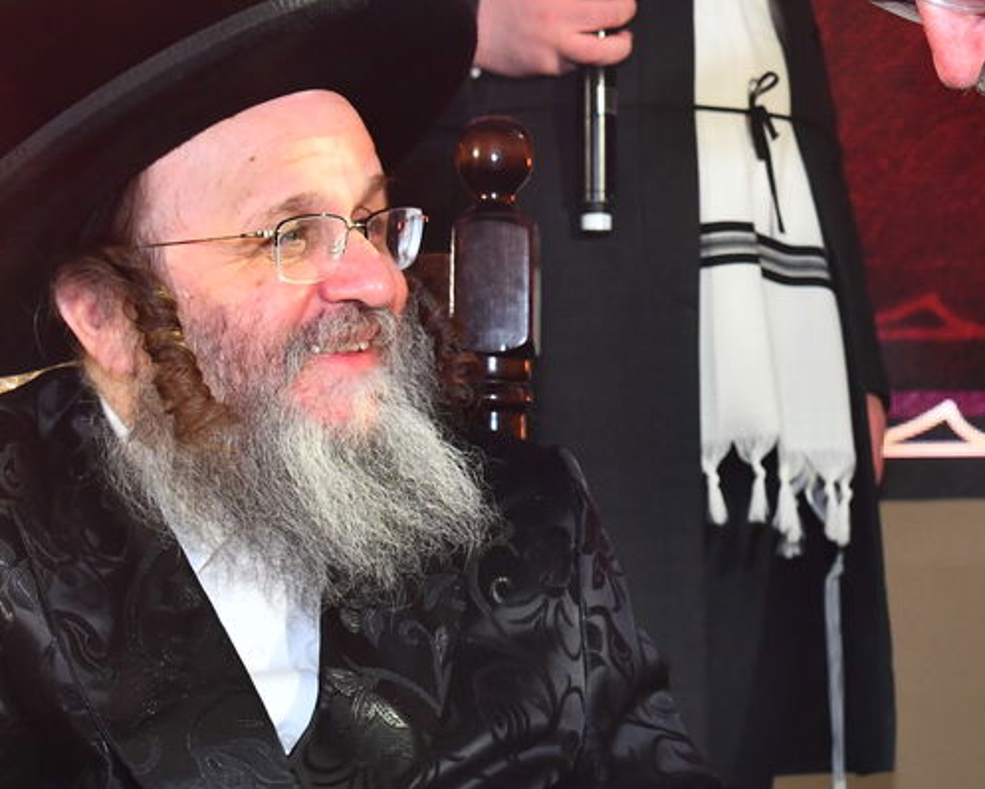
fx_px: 3237
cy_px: 211
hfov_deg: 17.1
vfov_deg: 13.8
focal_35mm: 111
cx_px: 832
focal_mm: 42
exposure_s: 1/160
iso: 1000
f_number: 5.6
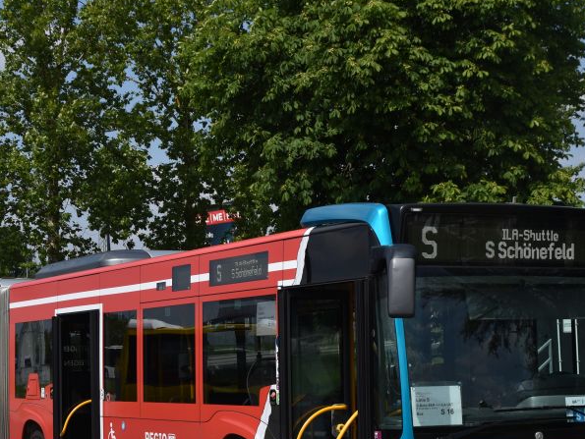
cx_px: 297
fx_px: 1468
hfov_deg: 22.5
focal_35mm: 87
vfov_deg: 17.0
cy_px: 313
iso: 100
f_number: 7.1
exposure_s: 1/800
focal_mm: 35
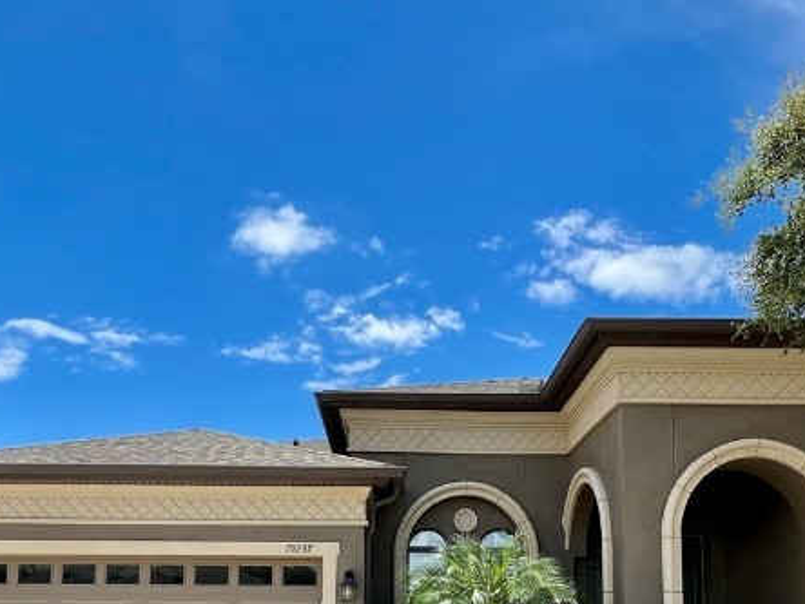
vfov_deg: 41.7
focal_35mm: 30
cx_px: 395
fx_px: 698
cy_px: 579
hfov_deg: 60.0
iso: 32
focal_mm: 1.57
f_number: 1.8
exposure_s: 1/1248
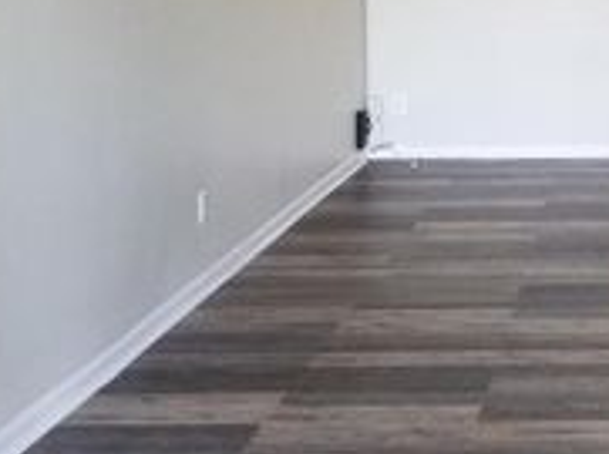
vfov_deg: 19.9
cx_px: 686
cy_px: 18
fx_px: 1264
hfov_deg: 25.0
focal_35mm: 72
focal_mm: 4.3
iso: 200
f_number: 1.7
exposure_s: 1/60
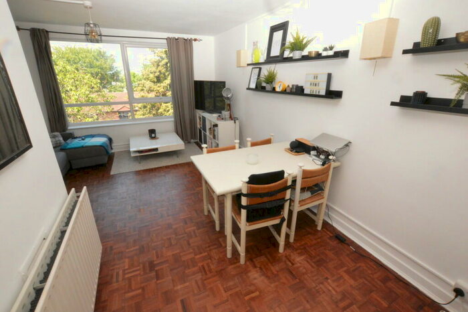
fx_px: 195
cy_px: 156
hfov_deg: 100.4
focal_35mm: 15
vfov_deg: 77.3
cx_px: 234
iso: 3200
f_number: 22
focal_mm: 10
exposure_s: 1/60
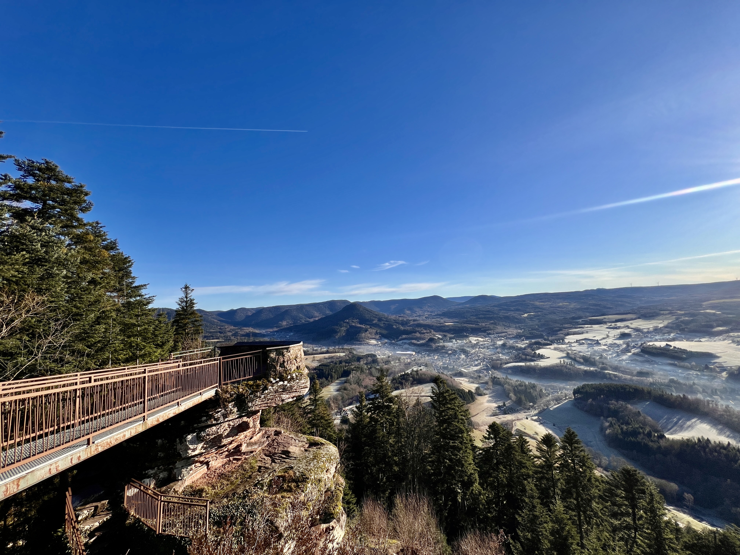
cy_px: 278
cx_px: 370
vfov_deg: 89.9
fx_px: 278
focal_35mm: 13
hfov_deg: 106.2
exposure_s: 1/1597
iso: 32
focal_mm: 1.57
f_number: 1.8
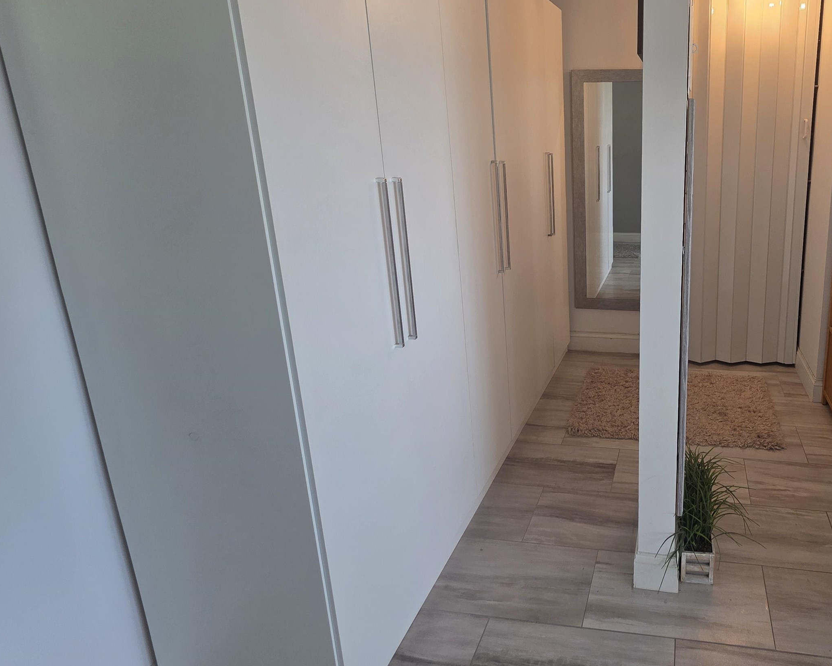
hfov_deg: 77.5
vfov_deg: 69.1
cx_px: 618
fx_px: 468
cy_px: 231
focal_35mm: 19
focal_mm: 2.2
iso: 125
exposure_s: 1/120
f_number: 1.9
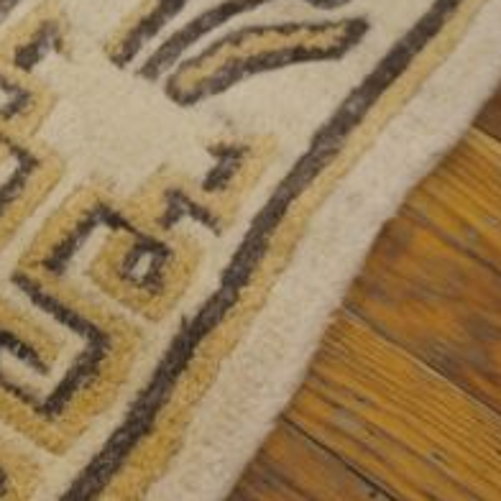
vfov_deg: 22.1
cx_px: -74
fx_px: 1277
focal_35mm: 78
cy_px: 318
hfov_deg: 20.9
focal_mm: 20
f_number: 4
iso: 1250
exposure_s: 1/160
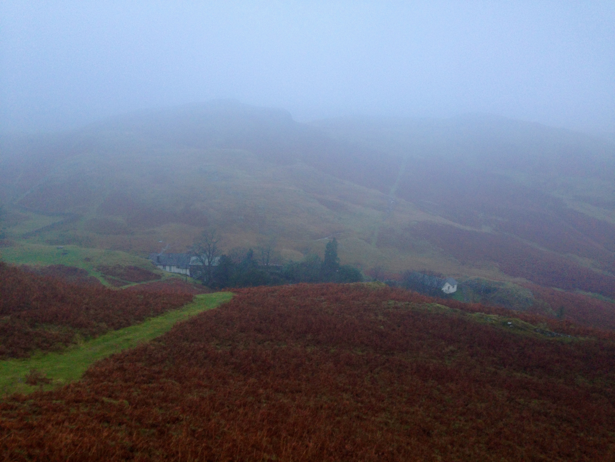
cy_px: 231
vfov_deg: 42.9
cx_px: 308
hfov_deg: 55.4
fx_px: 586
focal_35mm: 33
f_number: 2.4
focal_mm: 4.12
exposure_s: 1/20
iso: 80
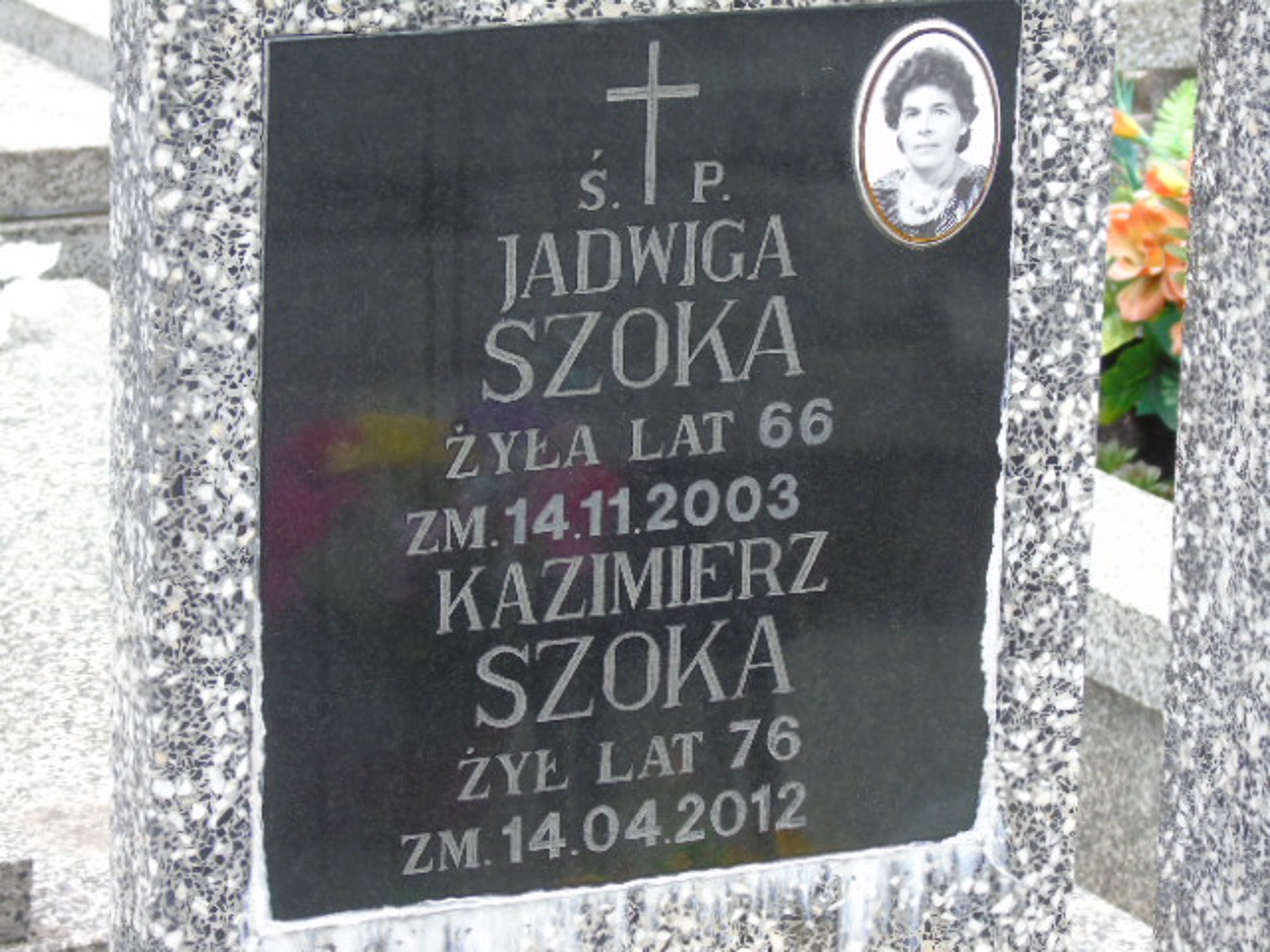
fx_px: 5210
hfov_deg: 13.9
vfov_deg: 10.4
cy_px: 476
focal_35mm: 142
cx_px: 635
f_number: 4.7
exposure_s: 1/125
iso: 400
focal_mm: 25
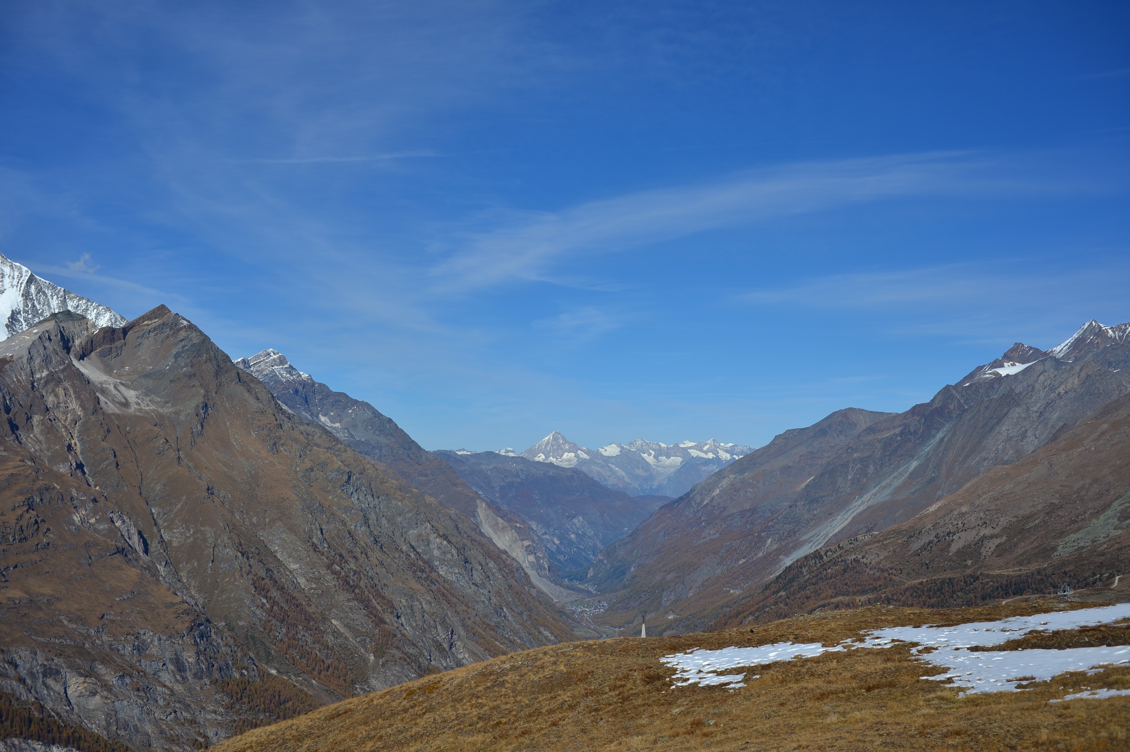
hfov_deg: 43.6
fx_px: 1412
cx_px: 565
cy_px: 376
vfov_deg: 29.8
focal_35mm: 45
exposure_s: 1/500
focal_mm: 45
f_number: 6.3
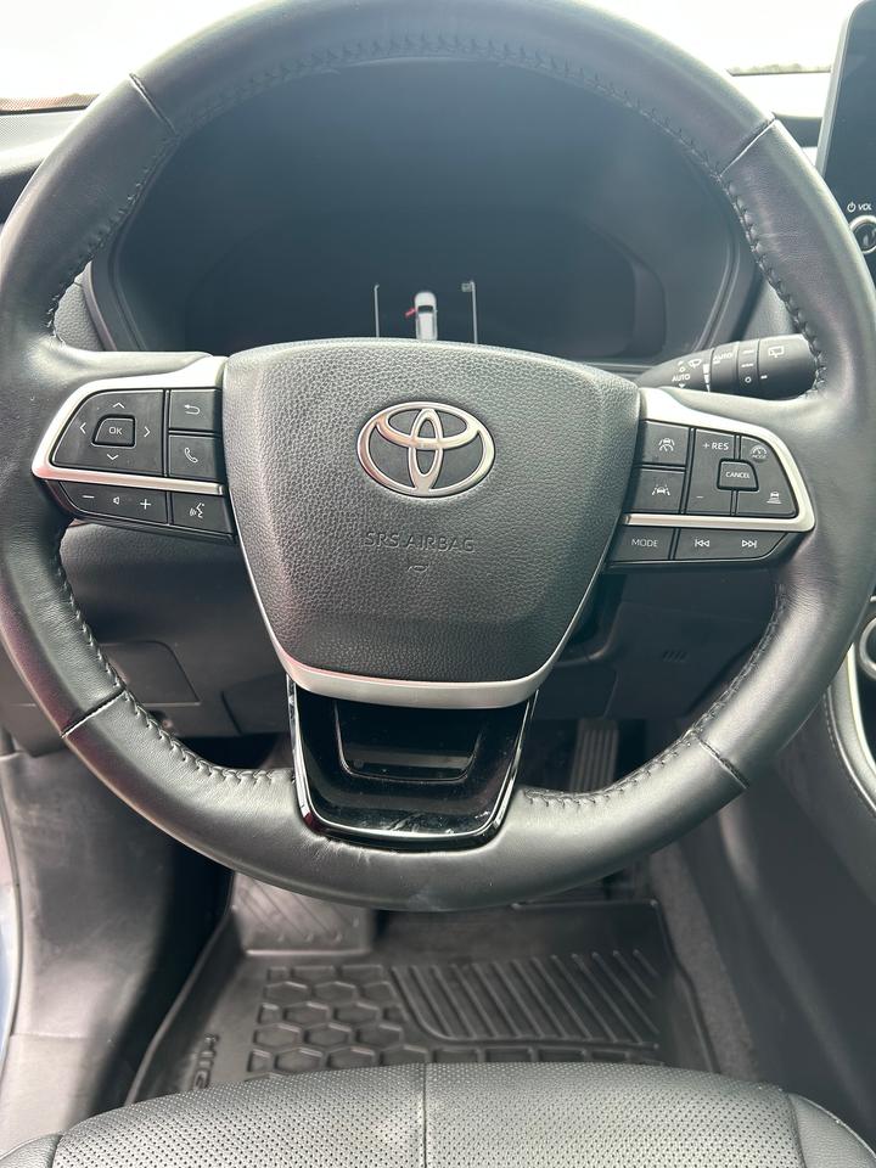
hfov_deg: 53.1
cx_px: 438
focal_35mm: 26
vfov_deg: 67.3
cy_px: 584
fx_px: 877
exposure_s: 1/121
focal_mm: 5.7
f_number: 1.5
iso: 80
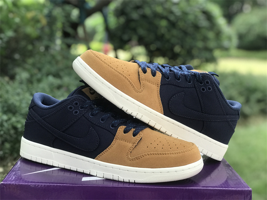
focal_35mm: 57
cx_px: 134
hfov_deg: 33.8
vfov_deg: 25.7
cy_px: 100
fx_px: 440
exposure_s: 1/50
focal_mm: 6.6
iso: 40
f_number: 2.8
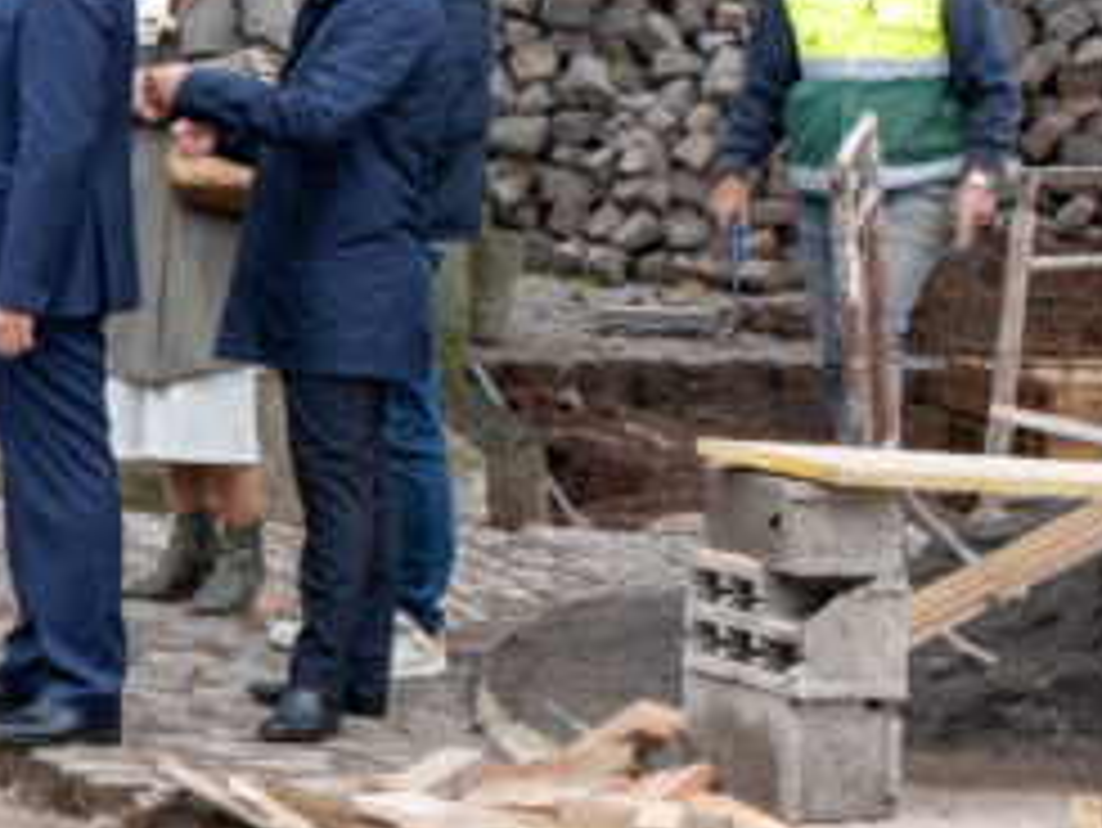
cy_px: 117
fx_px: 6912
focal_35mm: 217
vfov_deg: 6.8
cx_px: -22
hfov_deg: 9.1
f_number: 4
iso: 200
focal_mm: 52
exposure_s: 1/200
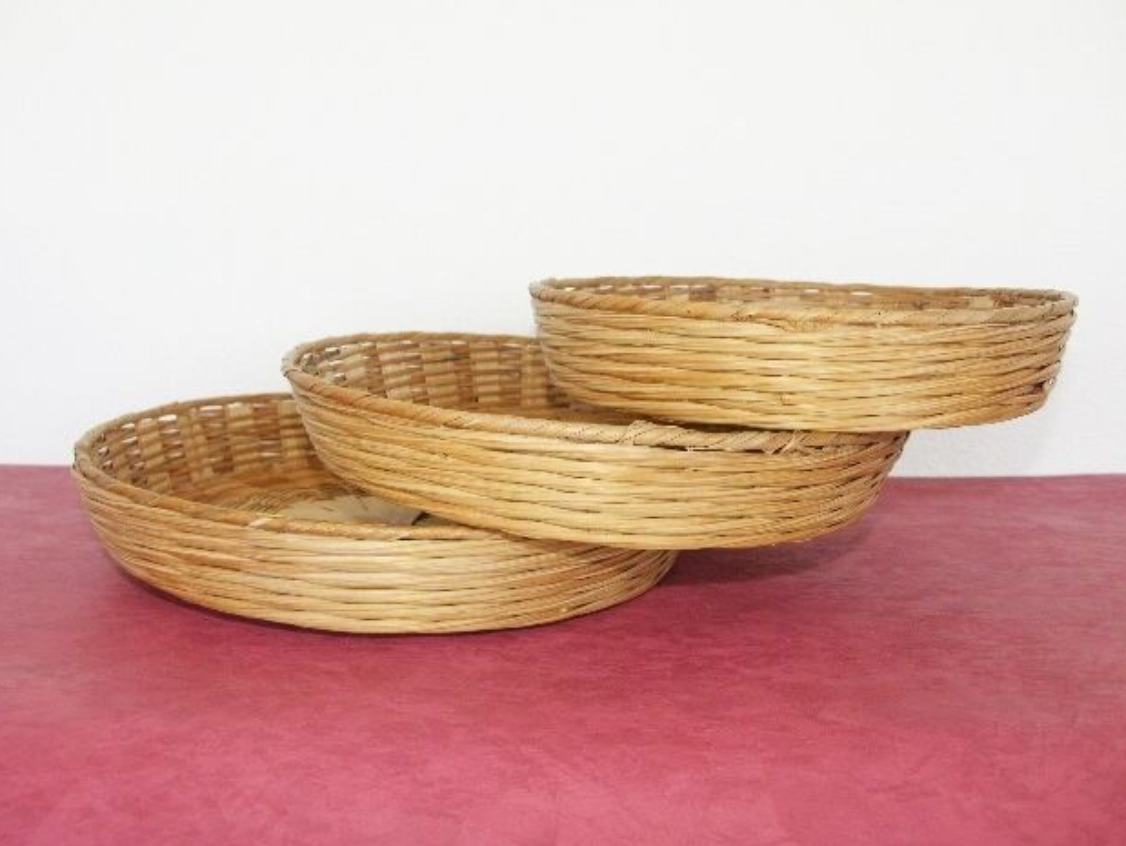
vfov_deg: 45.5
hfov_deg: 58.3
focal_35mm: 31
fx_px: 1009
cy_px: 417
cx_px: 557
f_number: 2.8
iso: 64
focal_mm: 7.74
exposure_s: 1/100
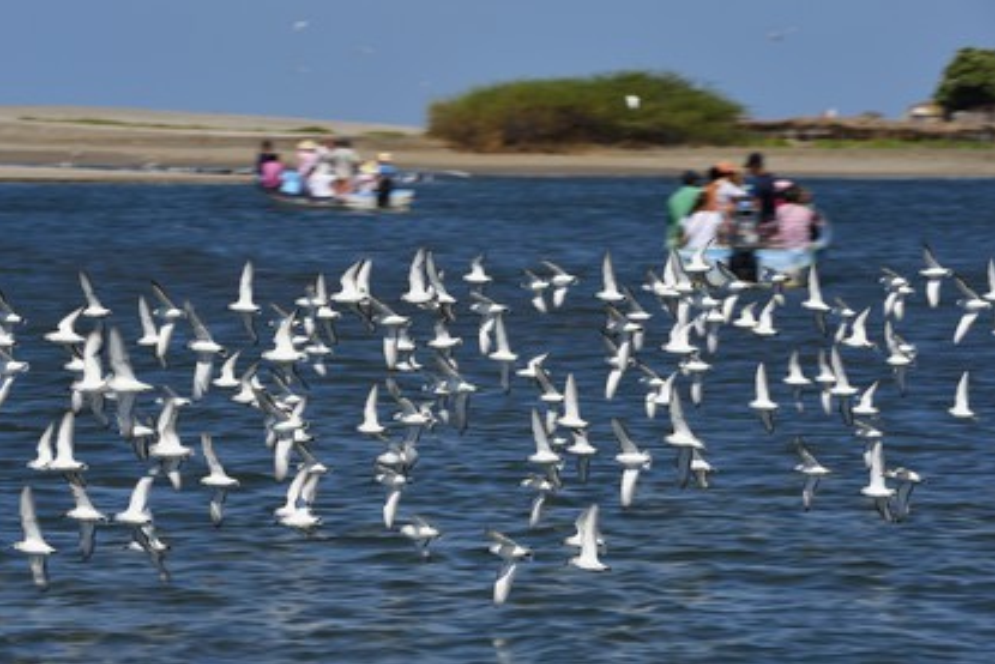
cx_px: 500
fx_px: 5585
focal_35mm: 202
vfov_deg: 6.8
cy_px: 331
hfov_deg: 10.2
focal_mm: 200
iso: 200
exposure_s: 1/400
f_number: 14
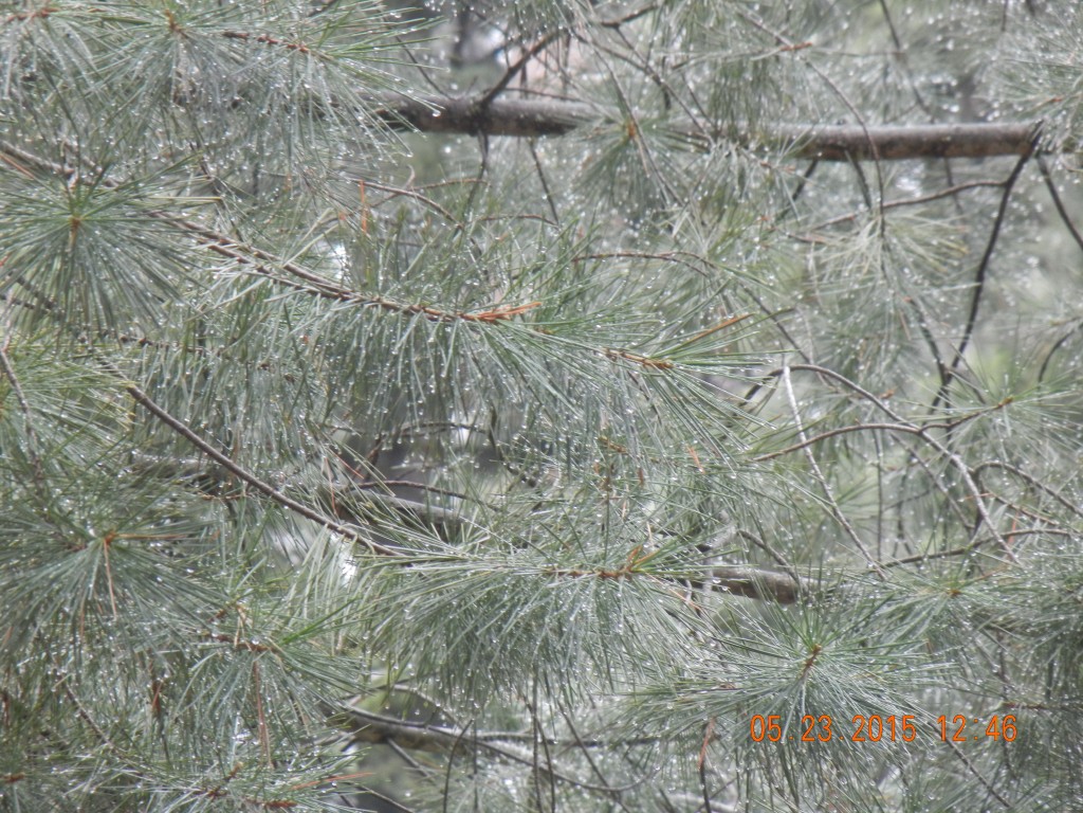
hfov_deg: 6.6
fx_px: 9386
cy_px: 406
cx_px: 542
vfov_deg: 5.0
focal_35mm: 300
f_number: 5.6
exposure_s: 1/32.2
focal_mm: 54
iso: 400
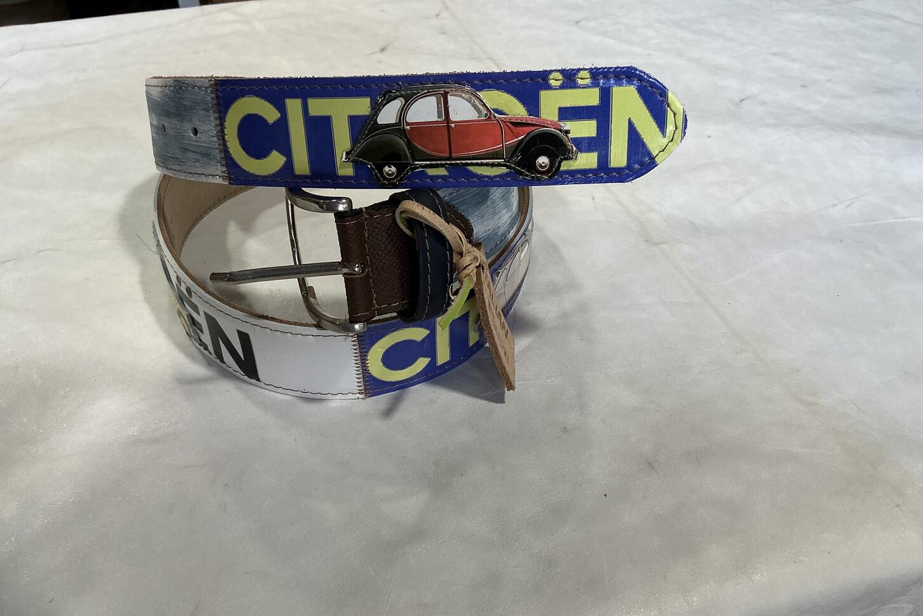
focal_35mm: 31
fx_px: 795
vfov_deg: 42.3
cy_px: 328
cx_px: 461
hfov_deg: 60.3
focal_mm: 3
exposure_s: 1/100
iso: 64
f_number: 1.8
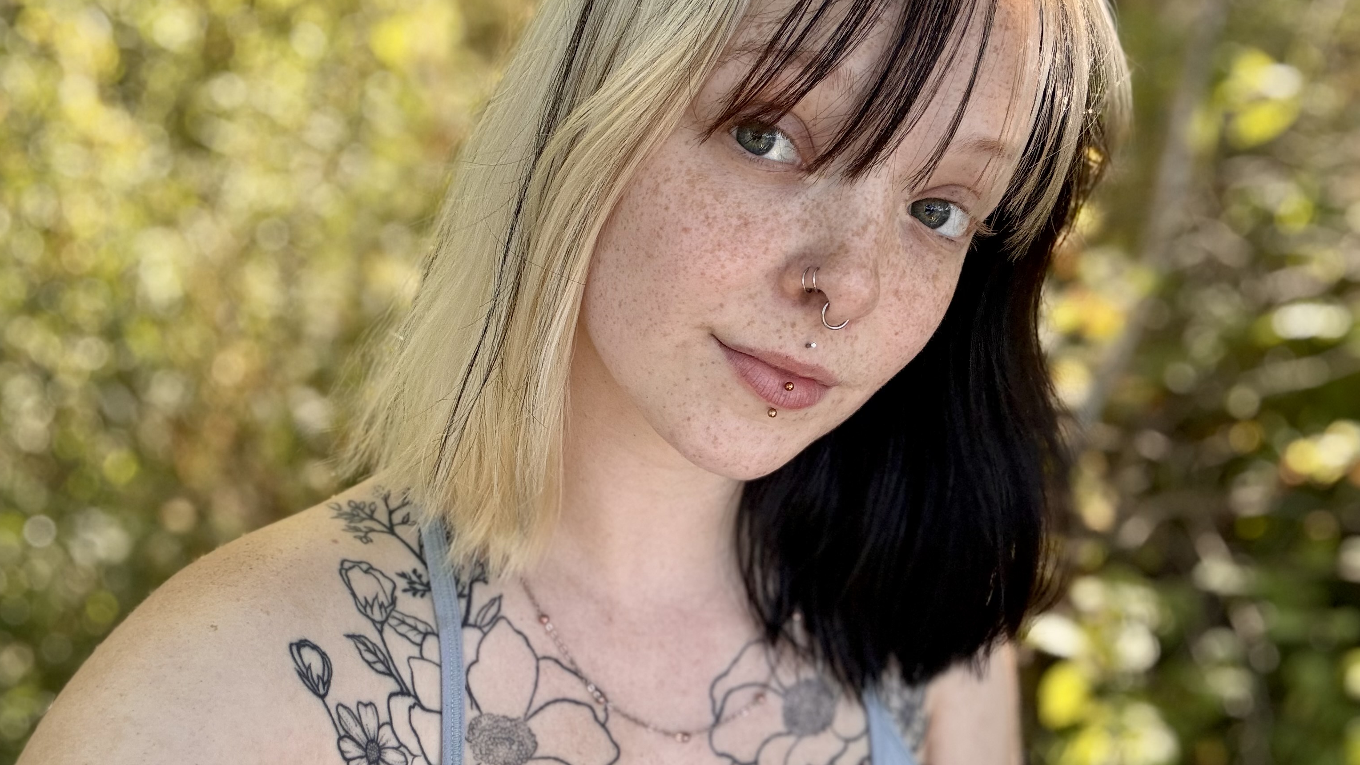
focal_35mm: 33
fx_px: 1190
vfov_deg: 35.6
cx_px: 675
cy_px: 370
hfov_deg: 59.5
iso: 80
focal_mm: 2.69
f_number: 1.9
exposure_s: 1/121
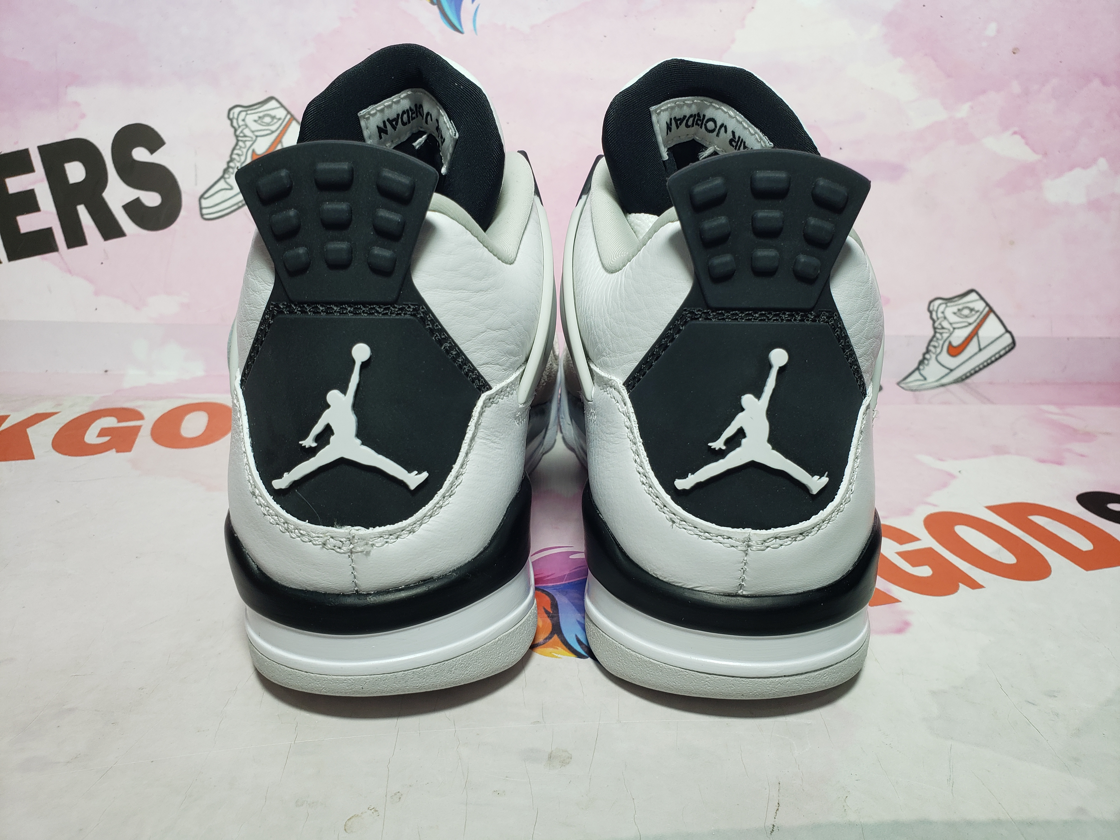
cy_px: 420
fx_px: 841
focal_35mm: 26
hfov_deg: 67.3
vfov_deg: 53.1
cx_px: 560
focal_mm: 4.3
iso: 50
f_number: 2.4
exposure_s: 1/167
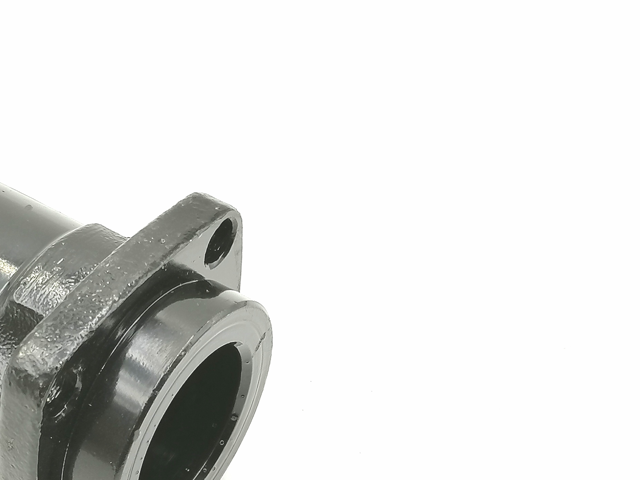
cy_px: 337
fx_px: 1516
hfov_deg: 23.0
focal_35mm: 82
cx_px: 28
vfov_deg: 17.9
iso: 64
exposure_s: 1/100
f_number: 1.8
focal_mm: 5.3
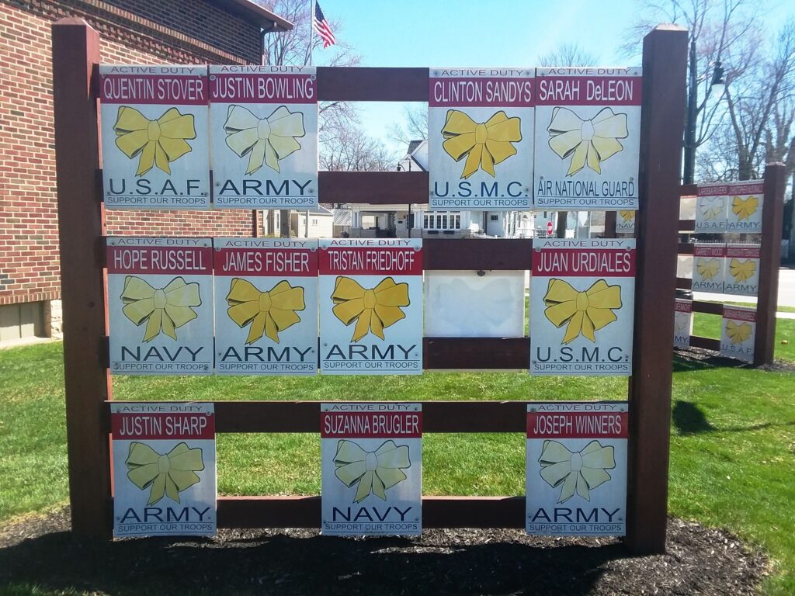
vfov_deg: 48.2
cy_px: 298
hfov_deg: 61.7
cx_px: 398
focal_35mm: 29
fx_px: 666
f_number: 1.9
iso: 40
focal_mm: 2.47
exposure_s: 1/741
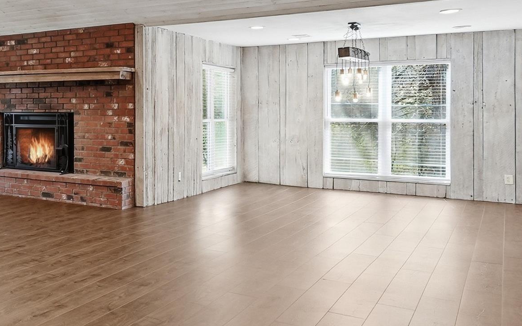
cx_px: -69
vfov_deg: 29.4
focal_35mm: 43
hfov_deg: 37.4
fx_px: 616
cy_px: 104
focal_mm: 16.5
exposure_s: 1/500
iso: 1000
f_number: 5
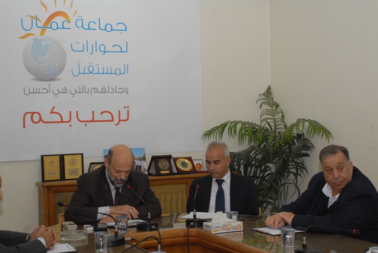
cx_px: 189
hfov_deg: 31.8
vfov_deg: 21.6
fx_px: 662
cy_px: 126
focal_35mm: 63
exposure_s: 1/60
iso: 640
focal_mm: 42
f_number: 7.1
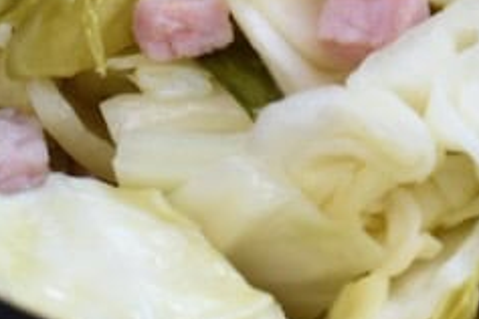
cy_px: -151
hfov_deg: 7.9
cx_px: 770
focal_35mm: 253
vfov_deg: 5.4
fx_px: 3366
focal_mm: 50
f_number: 7.1
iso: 400
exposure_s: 1/50
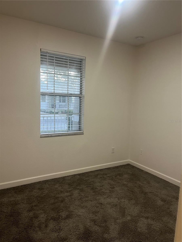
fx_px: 182
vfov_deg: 67.3
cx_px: 91
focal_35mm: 26
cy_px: 121
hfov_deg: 53.1
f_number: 1.6
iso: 160
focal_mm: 5.1
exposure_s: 1/60
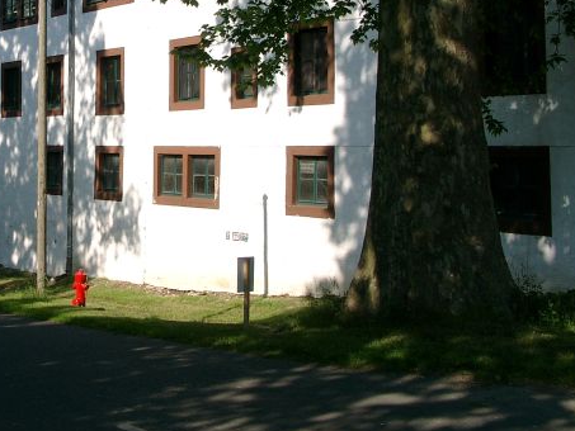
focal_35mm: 60
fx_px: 997
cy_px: 68
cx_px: 107
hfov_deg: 31.3
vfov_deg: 23.9
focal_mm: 7.13
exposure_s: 1/720
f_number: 4
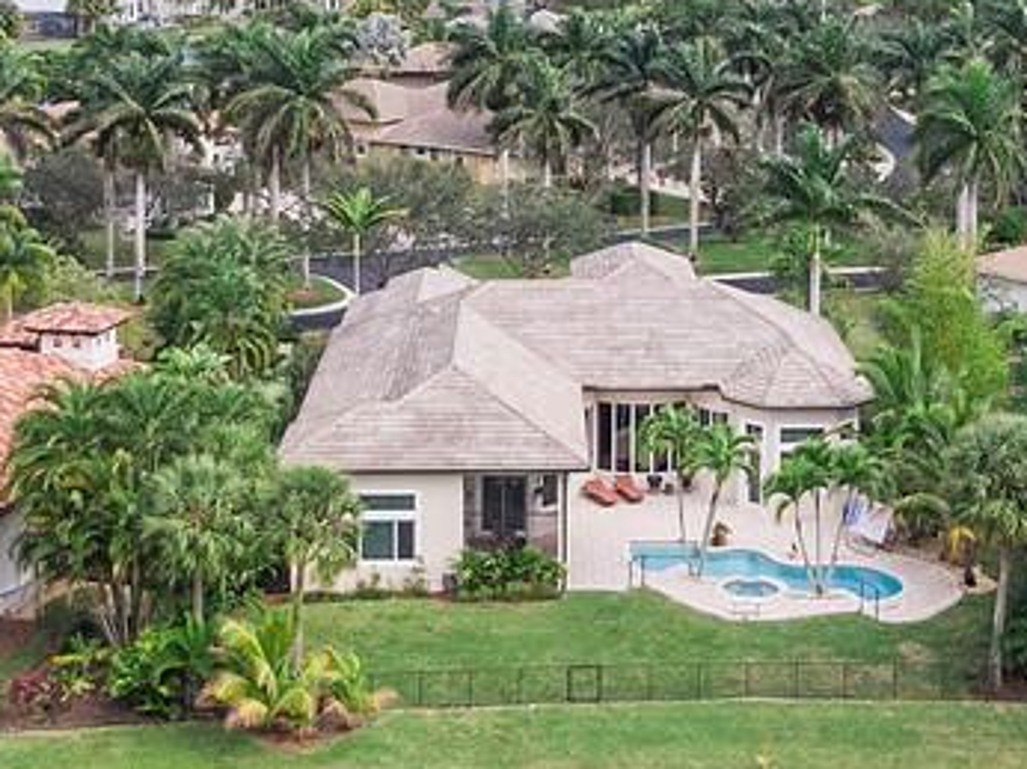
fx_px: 2105
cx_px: 570
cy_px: 156
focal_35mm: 71
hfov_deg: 27.4
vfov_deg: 20.5
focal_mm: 4.39
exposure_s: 1/1000
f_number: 2.8
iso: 100
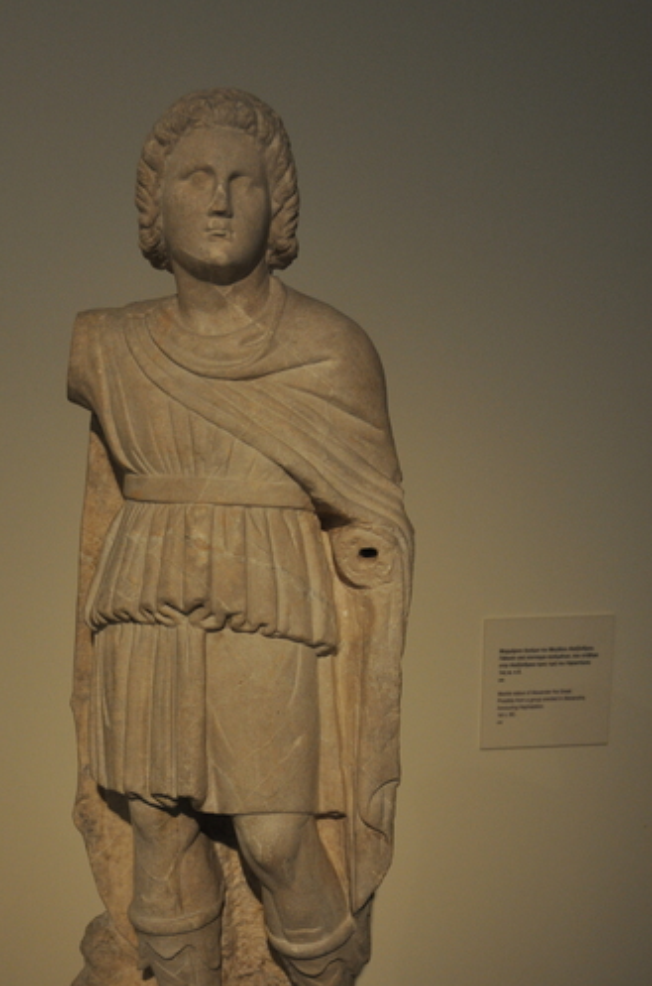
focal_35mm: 56
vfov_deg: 35.5
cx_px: 253
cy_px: 625
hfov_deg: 24.0
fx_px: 1529
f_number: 4
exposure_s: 1/60
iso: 500
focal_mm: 28
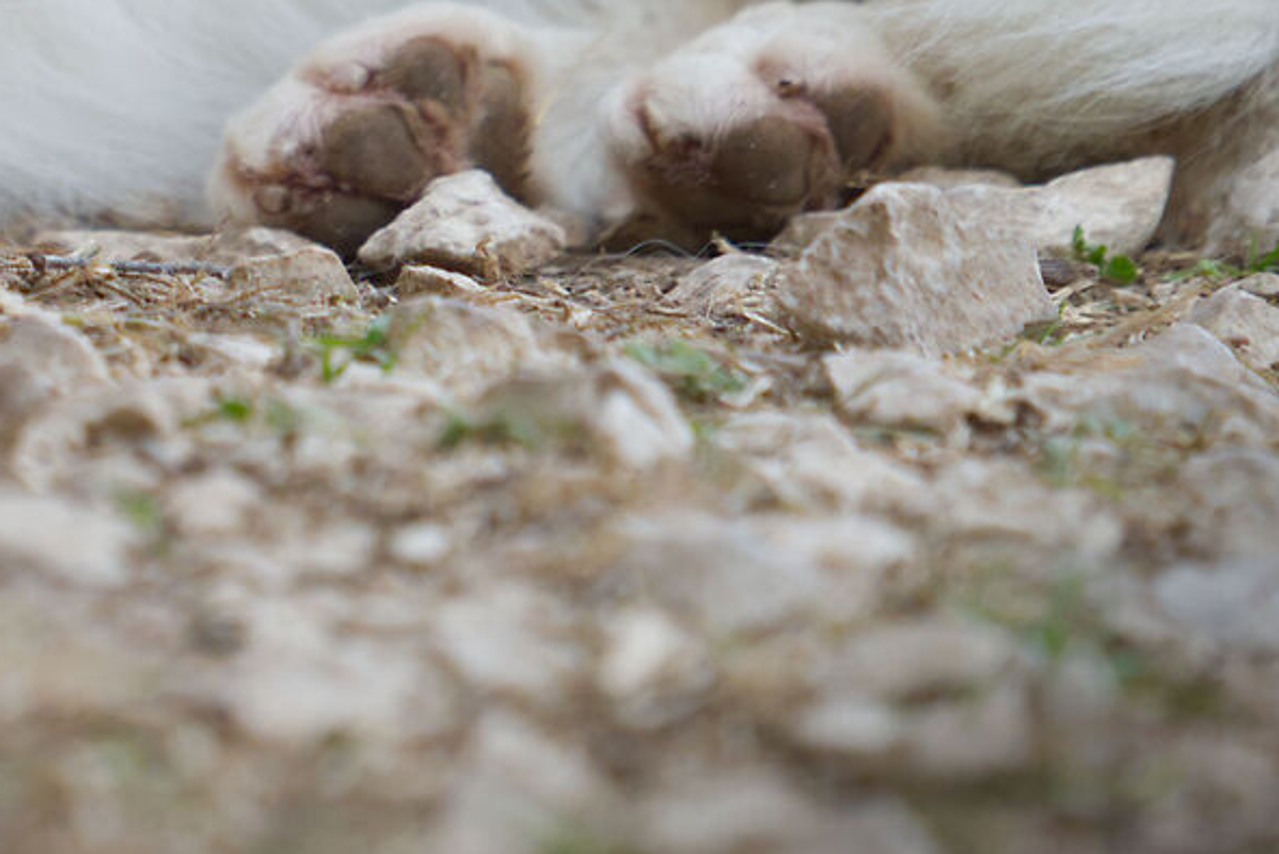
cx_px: -566
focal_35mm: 750
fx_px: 26651
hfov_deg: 2.7
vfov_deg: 1.8
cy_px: -796
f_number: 3.5
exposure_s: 1/800
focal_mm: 185
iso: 1000
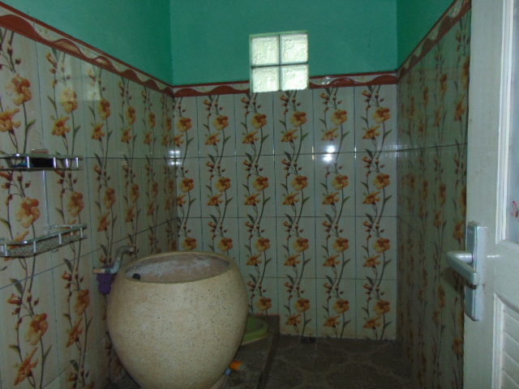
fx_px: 375
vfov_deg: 54.9
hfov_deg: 69.4
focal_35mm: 25
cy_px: 194
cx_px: 260
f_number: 3
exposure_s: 1/30
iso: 80
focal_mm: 4.5
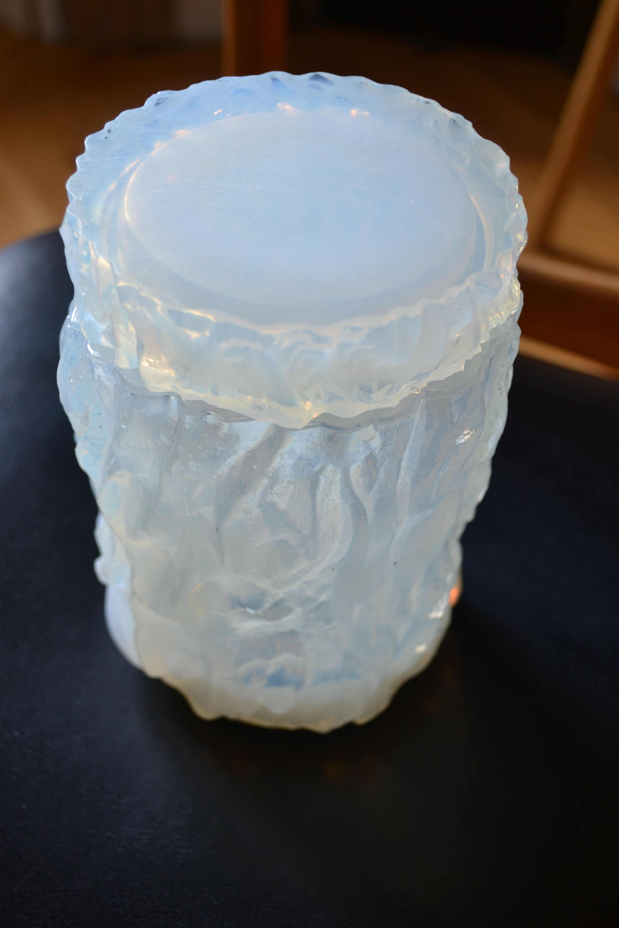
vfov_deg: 46.4
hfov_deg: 31.9
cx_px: 310
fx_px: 1083
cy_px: 464
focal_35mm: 42
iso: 400
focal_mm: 28
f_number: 4.5
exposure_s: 1/30
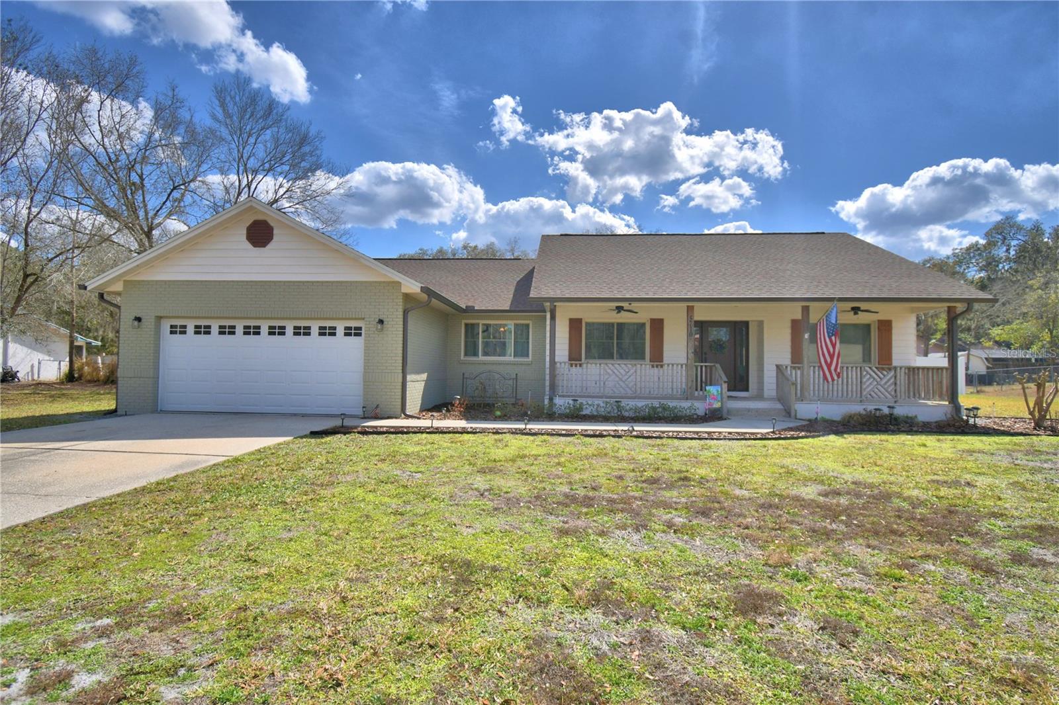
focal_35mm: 17
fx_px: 500
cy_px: 352
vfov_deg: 70.4
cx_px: 530
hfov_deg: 93.3
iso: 100
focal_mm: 11.5
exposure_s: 1/2000
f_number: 4.8
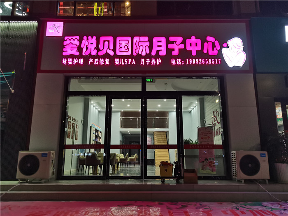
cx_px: 144
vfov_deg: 51.4
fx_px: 225
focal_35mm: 27
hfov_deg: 65.3
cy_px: 108
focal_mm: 4.94
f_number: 1.9
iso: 200
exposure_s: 1/50
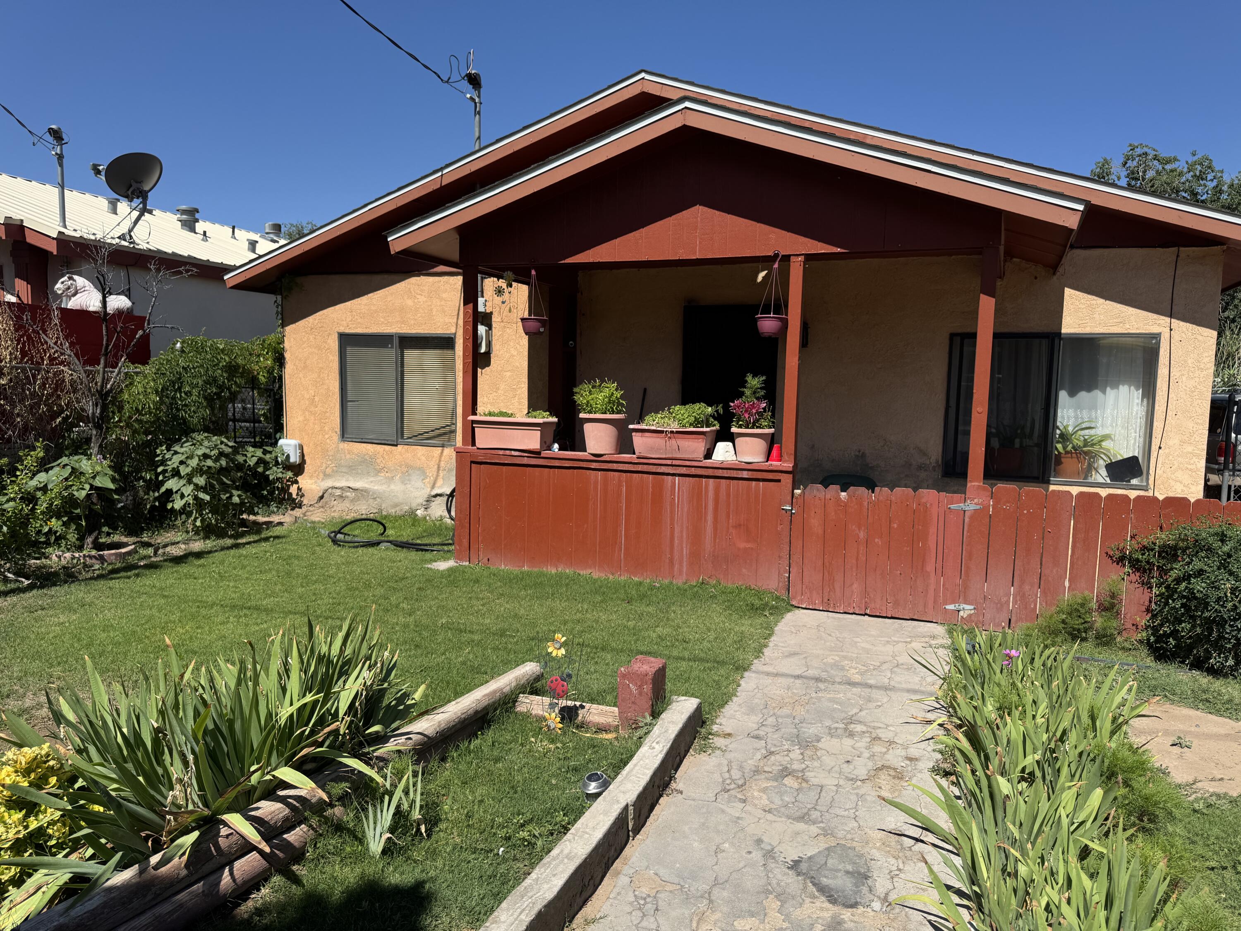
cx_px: 620
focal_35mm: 24
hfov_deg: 71.6
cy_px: 466
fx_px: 860
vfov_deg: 56.8
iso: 80
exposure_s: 1/4950
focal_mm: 6.76
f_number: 1.78
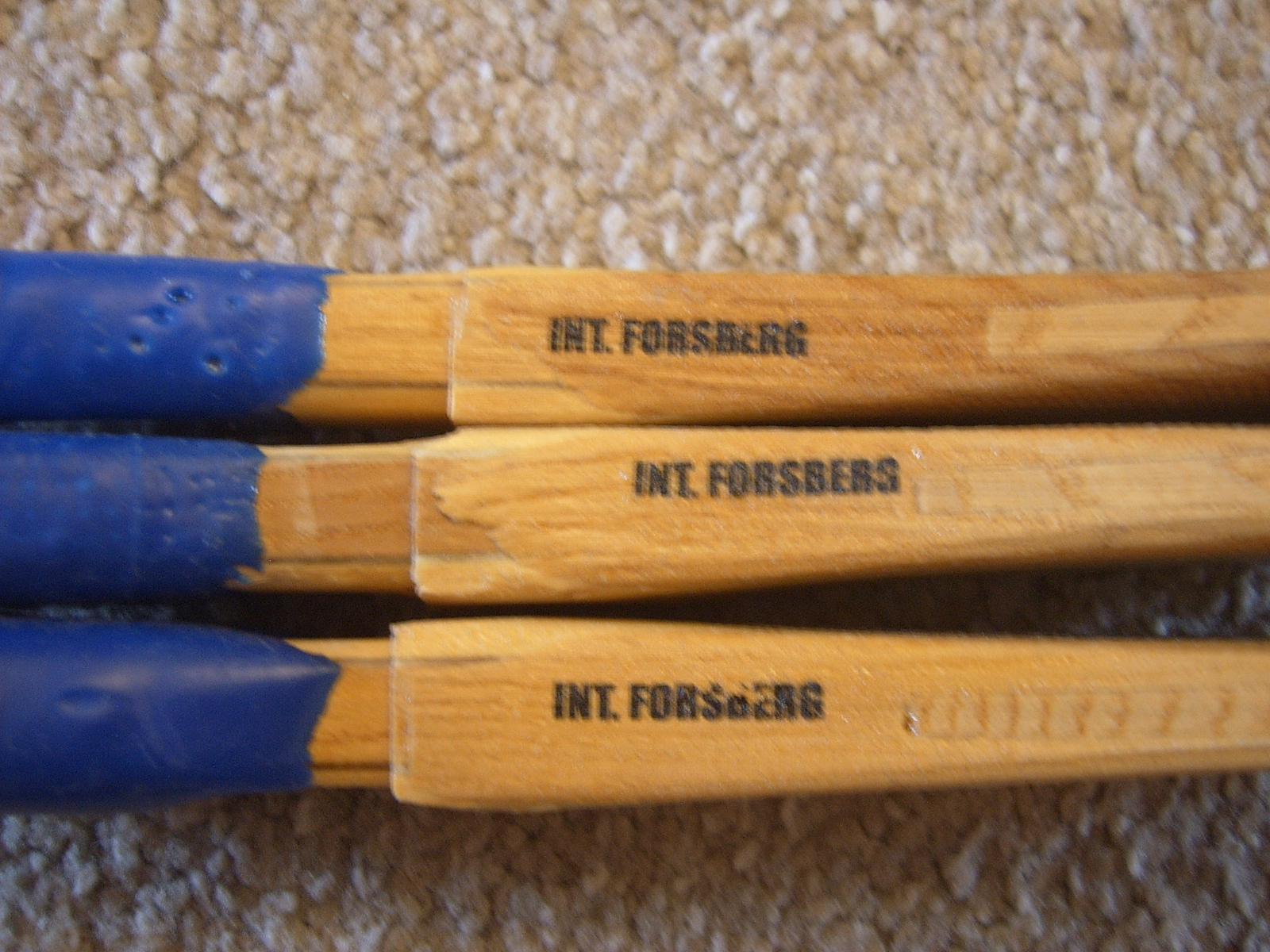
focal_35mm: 35
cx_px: 635
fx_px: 1284
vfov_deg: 40.7
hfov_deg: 52.6
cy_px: 476
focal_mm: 5.8
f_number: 2.8
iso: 100
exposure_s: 1/6
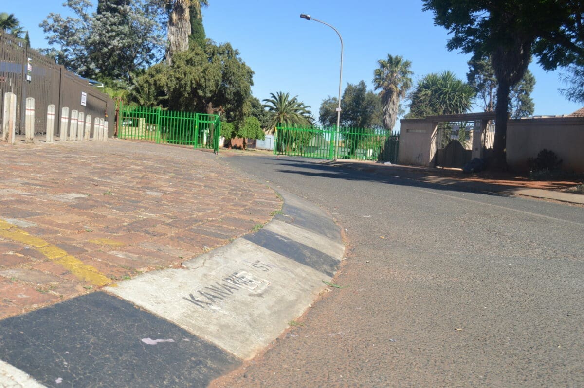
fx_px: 584
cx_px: 292
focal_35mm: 36
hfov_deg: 53.2
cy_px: 194
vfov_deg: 36.8
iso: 100
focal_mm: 24
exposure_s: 1/250
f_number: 8
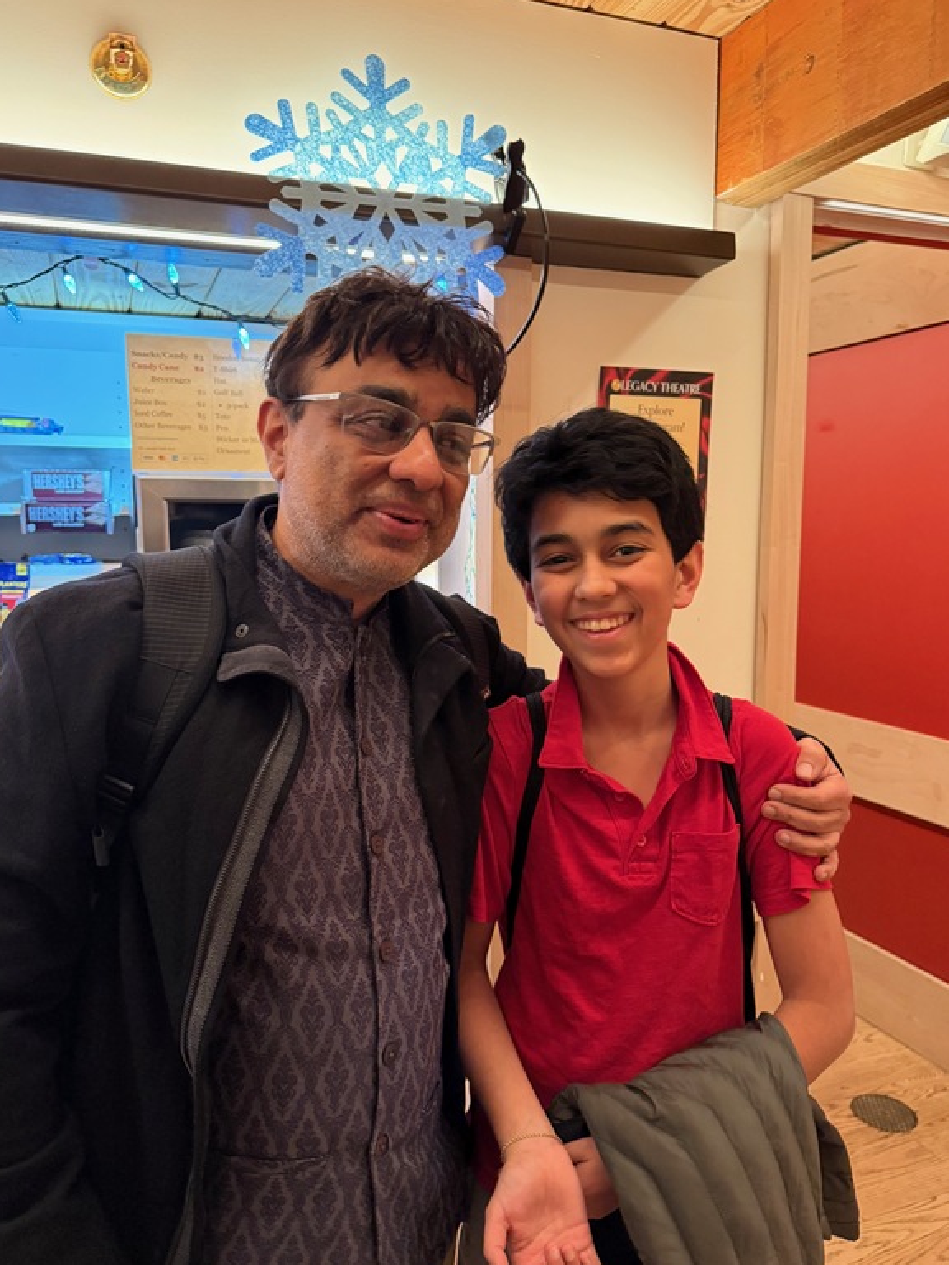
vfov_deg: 69.4
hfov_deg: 54.9
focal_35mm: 25
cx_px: 461
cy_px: 626
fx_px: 914
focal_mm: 6.76
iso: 640
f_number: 1.78
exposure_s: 1/39
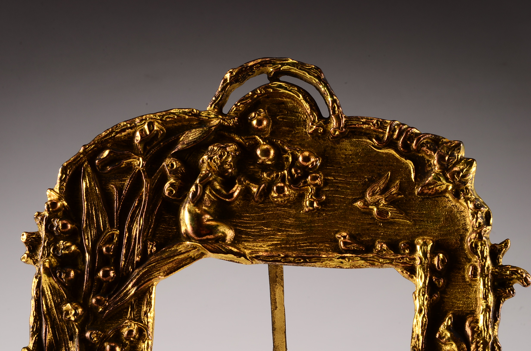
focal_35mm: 112
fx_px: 1656
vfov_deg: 12.1
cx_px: 266
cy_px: 176
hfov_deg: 18.2
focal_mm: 75
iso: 100
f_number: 22
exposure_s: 1/160
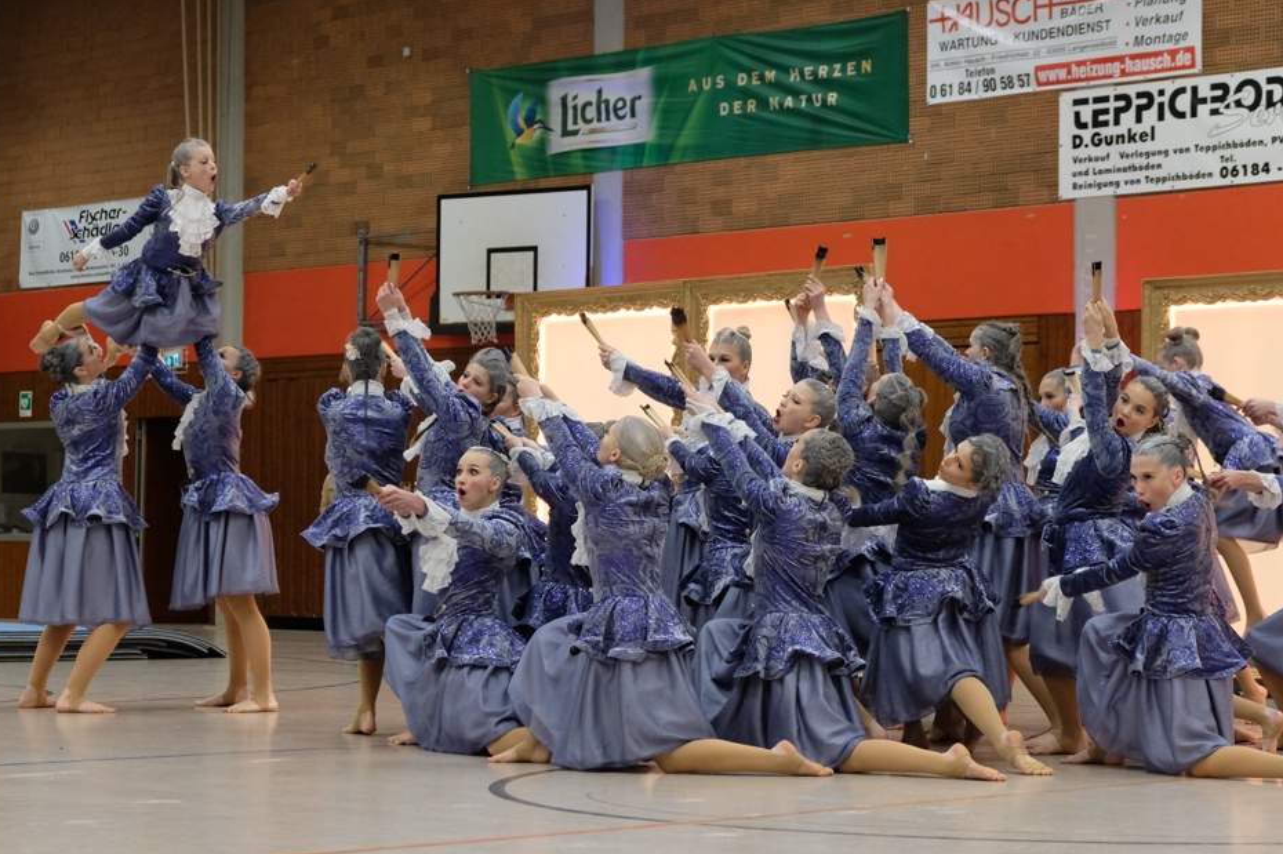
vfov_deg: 15.7
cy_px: 466
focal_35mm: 87
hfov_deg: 23.4
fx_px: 3099
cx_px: 644
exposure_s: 1/160
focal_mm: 52.7
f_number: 4
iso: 2500
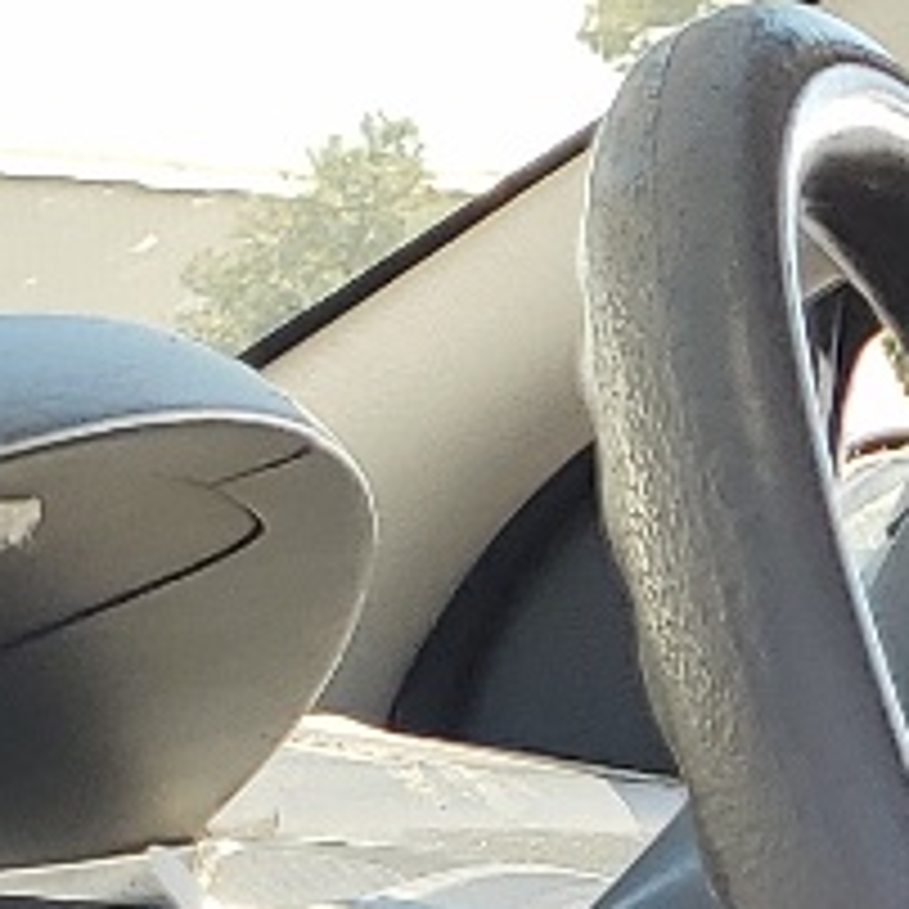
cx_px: 1935
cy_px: 2362
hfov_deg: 8.9
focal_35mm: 182
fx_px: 5407
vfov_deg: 8.6
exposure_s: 1/417
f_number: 1.5
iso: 50
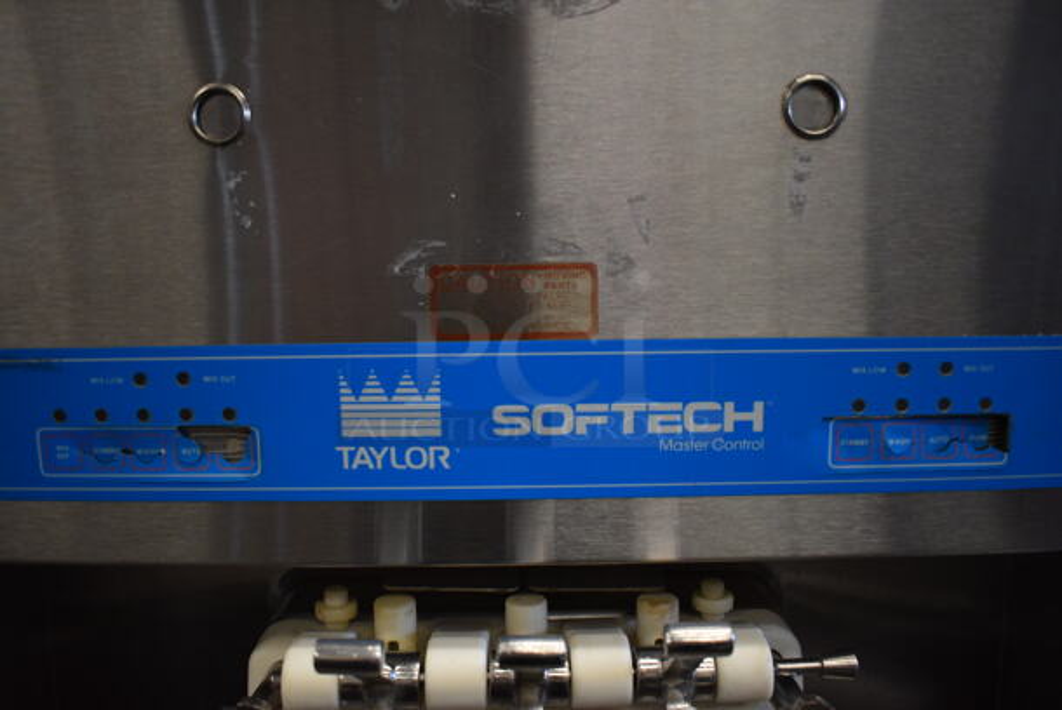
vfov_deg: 48.0
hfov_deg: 67.3
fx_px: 797
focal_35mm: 27
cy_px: 355
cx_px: 531
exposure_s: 1/250
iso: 800
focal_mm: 18
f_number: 3.5
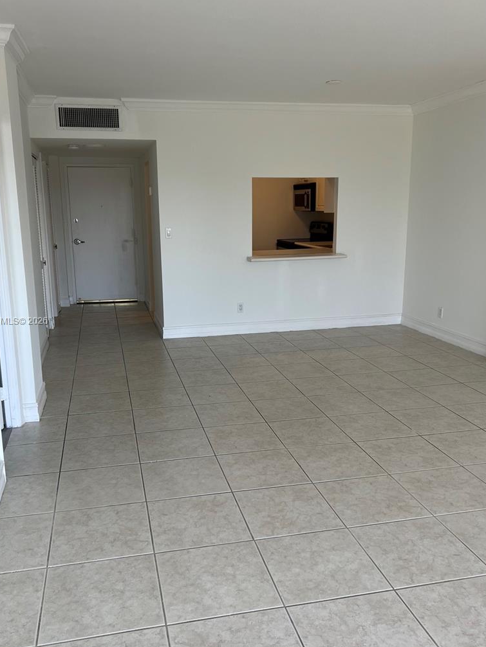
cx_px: 218
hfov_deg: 45.4
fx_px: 580
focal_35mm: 31
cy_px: 322
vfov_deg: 58.3
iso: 32
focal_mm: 5.7
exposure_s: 1/135
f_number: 1.5
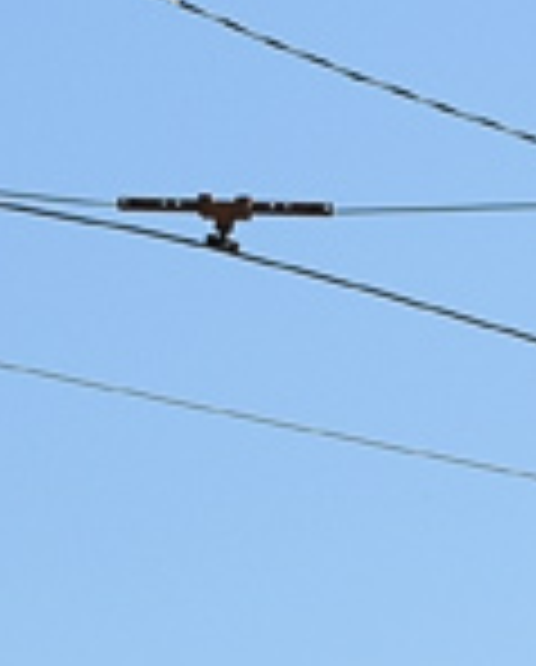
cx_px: 527
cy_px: 1611
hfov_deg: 5.4
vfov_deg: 6.4
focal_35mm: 285
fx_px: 5630
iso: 100
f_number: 5.6
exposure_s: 1/640
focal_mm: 25
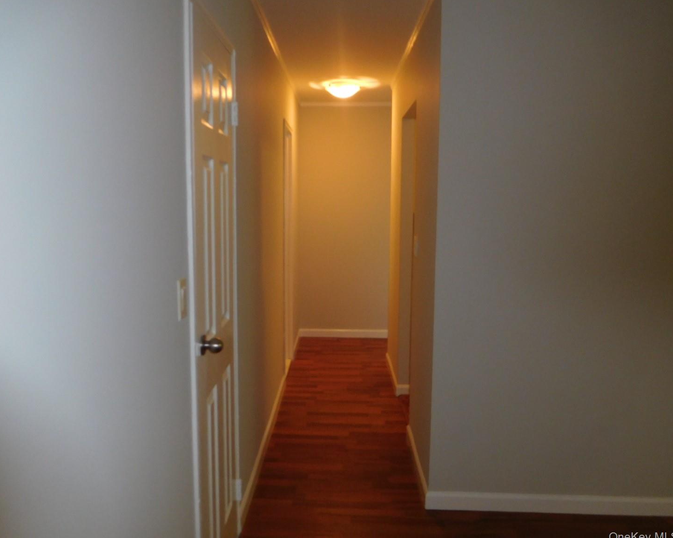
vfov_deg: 53.2
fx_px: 538
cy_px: 266
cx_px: 310
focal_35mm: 27
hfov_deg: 64.0
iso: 200
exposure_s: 1/30
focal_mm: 4.5
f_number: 3.4
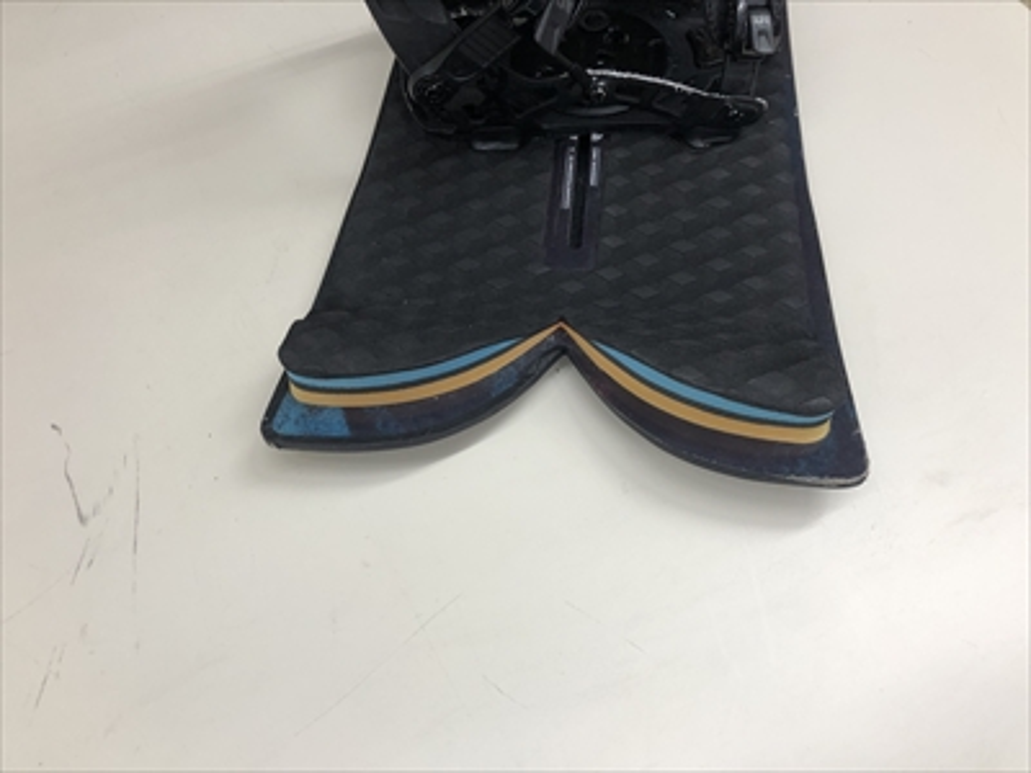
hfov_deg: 63.4
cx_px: 516
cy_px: 386
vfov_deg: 49.7
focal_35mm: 28
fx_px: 834
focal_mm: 4
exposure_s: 1/33
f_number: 1.8
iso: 32
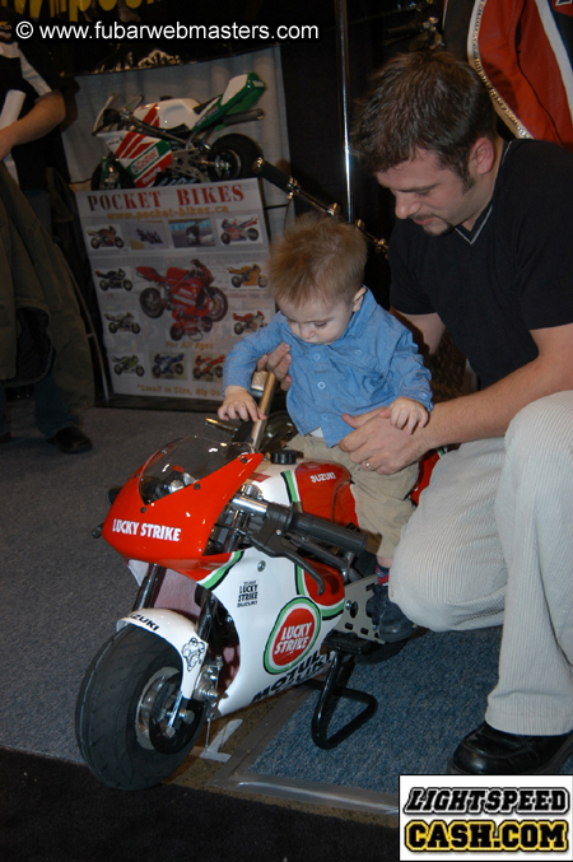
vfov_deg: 43.6
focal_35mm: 45
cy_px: 431
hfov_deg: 29.8
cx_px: 286
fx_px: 1076
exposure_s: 1/60
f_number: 5
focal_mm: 30
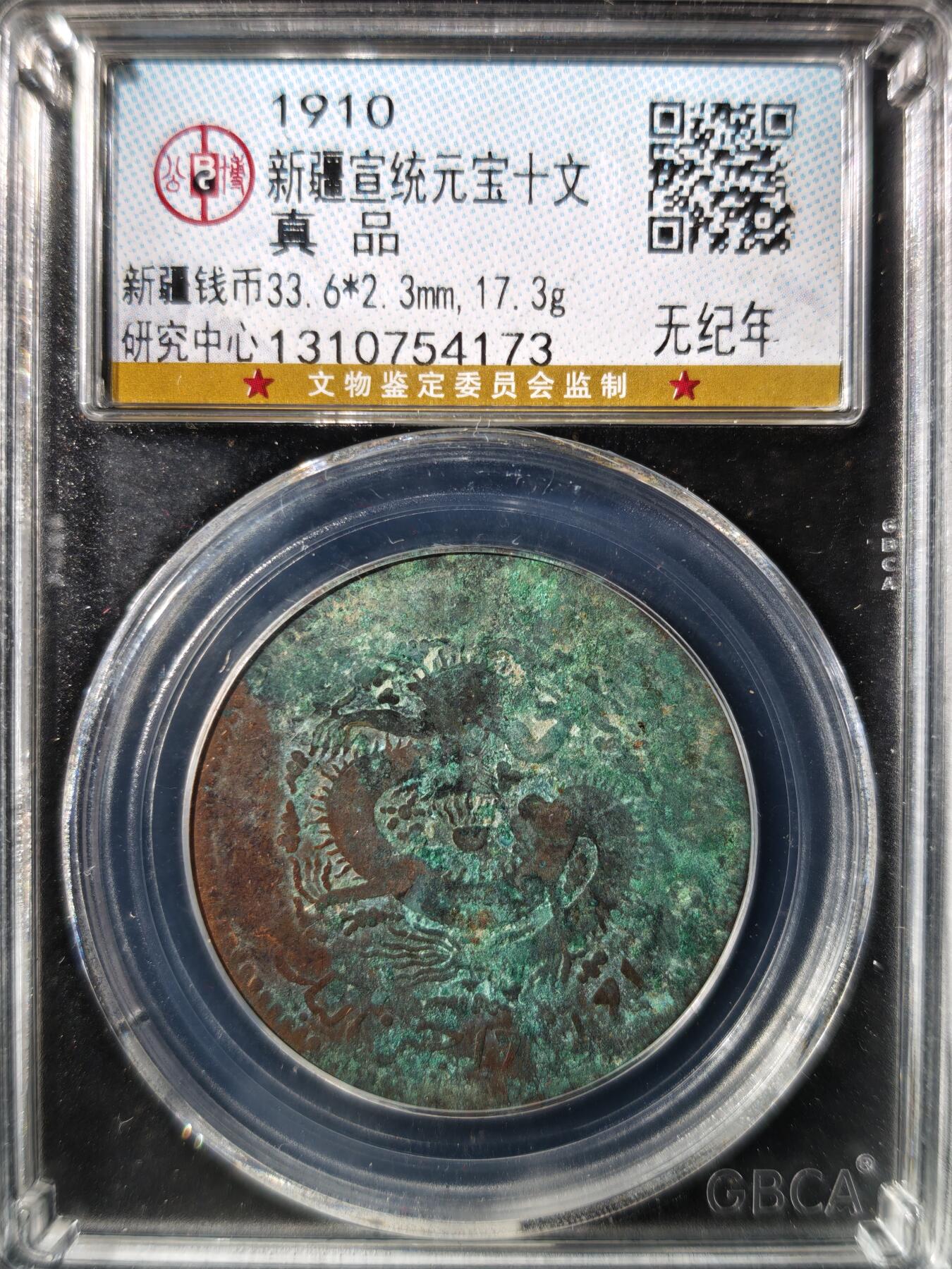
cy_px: 634
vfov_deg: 45.8
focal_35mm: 41
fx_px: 1503
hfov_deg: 35.1
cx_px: 476
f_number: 1.63
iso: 200
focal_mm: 5.85
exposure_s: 1/100
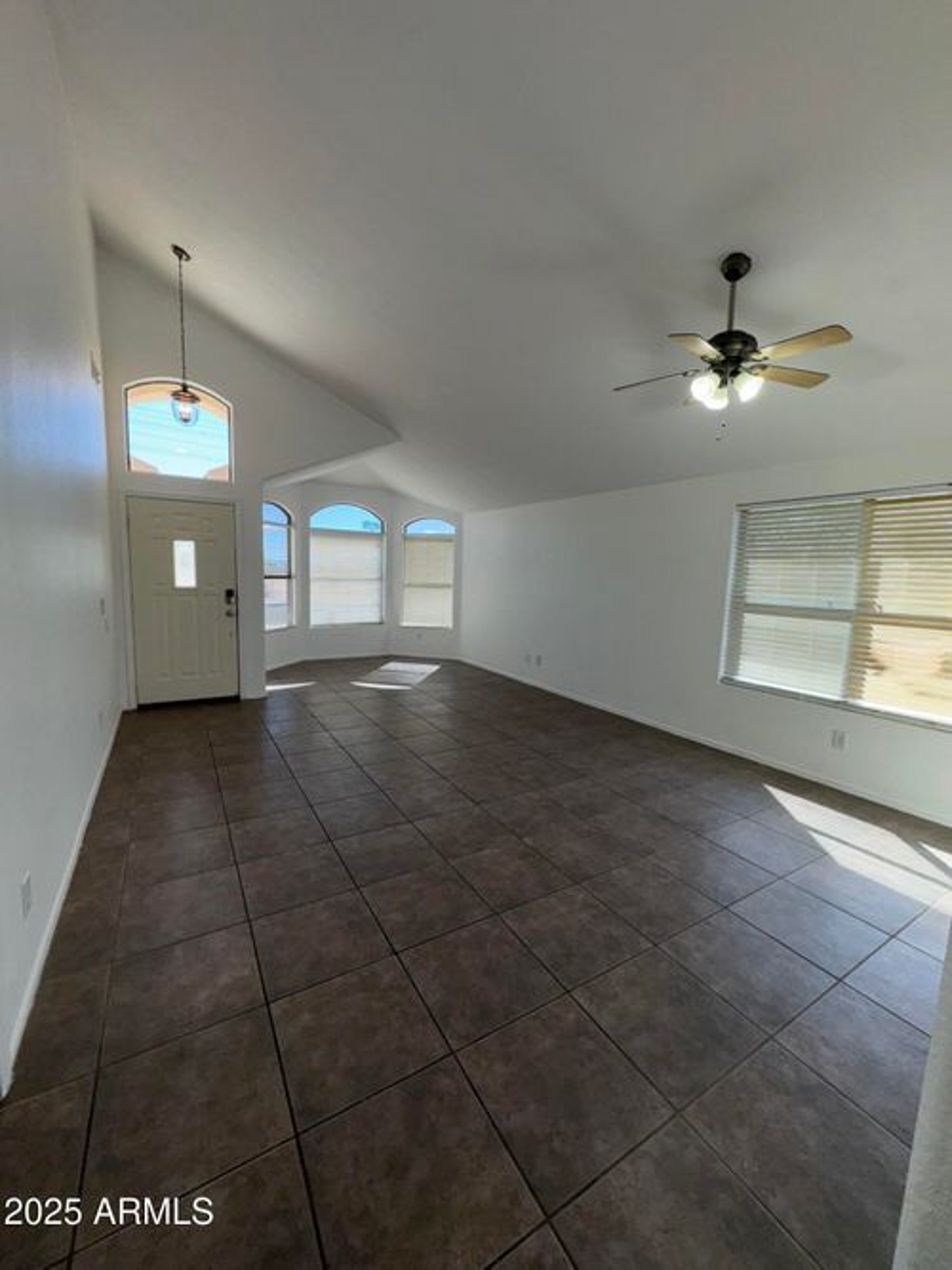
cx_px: 476
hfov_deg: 85.7
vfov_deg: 102.1
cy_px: 635
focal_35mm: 14
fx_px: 514
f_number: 2.2
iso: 32
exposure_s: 1/232
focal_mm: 2.22
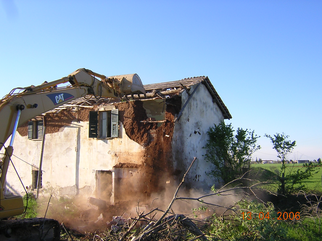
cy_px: 120
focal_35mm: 36
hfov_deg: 51.4
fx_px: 335
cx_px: 161
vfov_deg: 39.7
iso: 100
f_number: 5.2
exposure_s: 1/167
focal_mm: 4.7
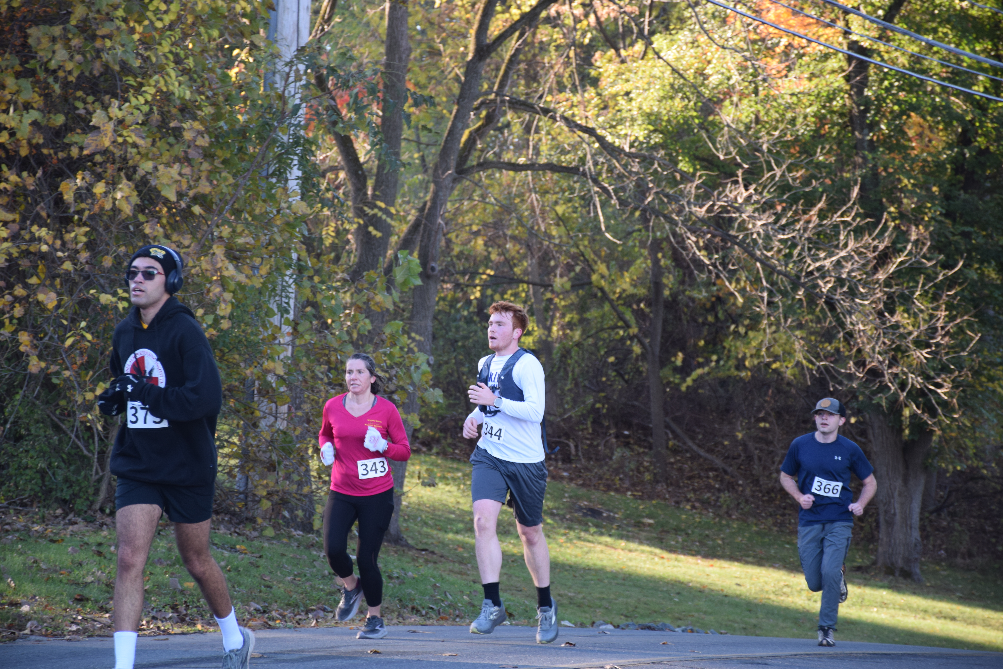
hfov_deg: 13.7
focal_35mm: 150
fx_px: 4179
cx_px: 502
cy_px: 334
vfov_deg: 9.1
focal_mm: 100
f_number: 6.3
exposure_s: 1/160
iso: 400
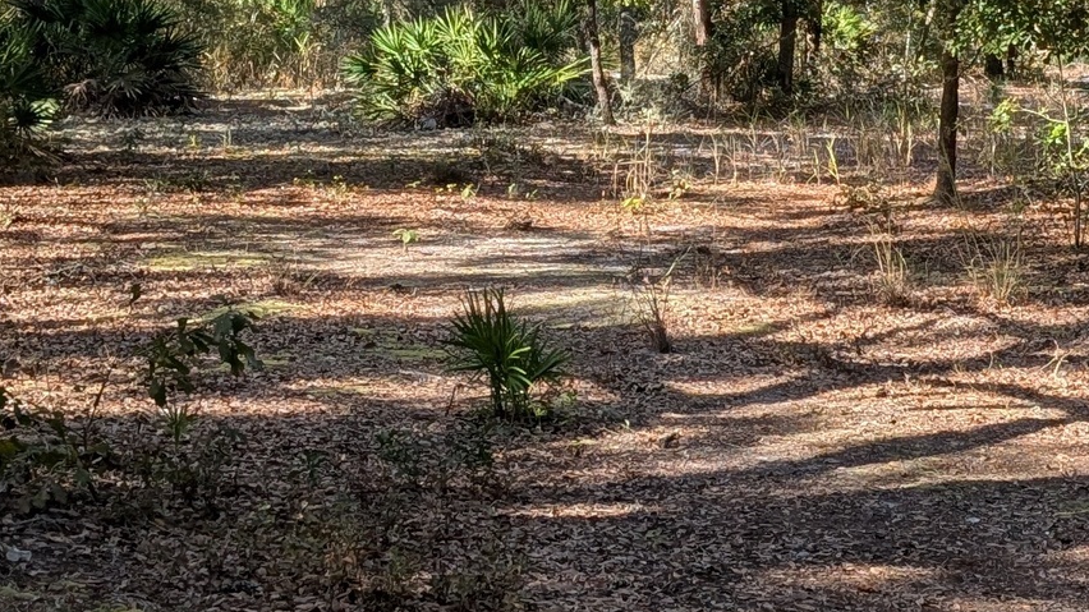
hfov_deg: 22.7
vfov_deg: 12.7
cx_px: 638
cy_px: -9
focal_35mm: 94
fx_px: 2714
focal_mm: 6.9
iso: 19
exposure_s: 1/460
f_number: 1.68
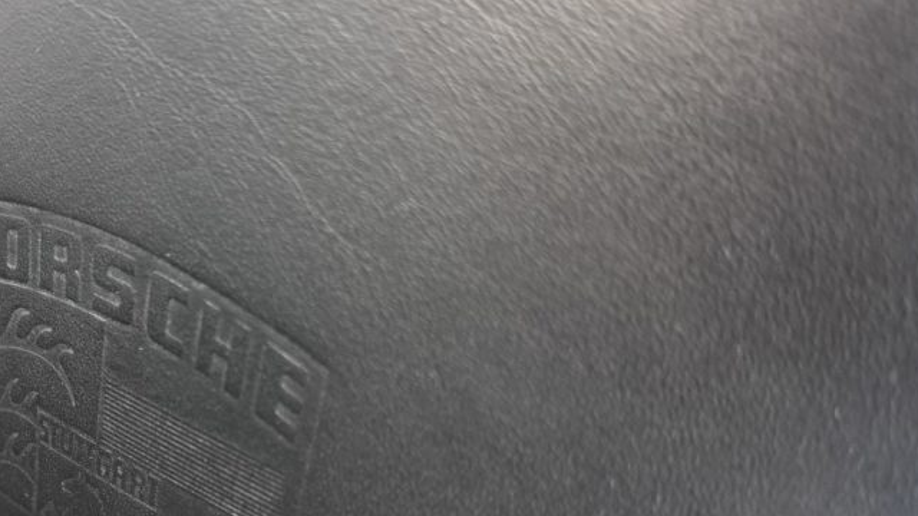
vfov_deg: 23.9
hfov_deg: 40.2
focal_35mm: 49
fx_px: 1193
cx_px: 169
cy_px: 450
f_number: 1.78
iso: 250
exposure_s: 1/50
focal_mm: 6.76
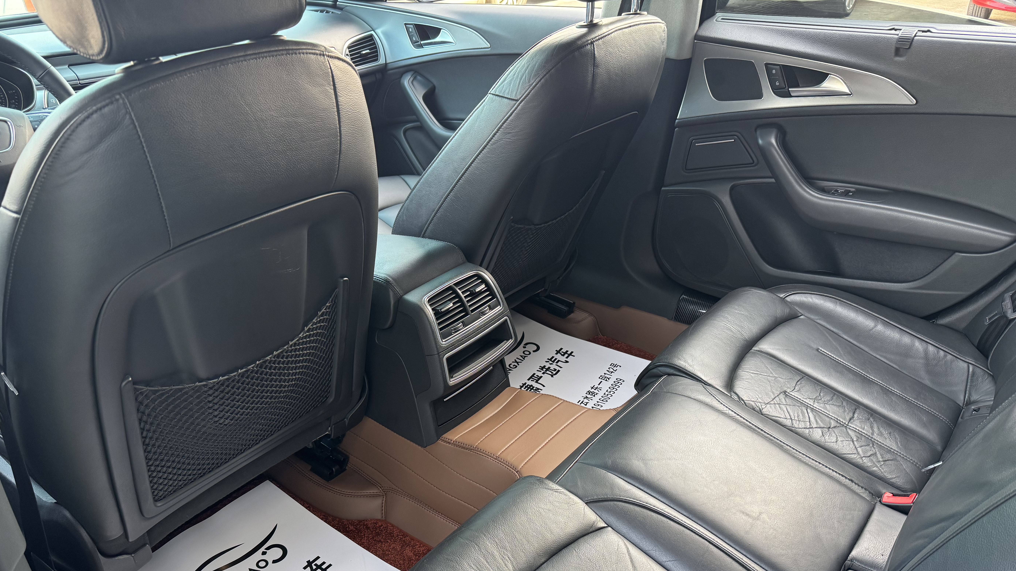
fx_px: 727
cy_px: 390
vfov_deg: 42.2
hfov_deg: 69.8
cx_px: 494
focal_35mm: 27
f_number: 1.78
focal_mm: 6.76
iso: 200
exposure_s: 1/121
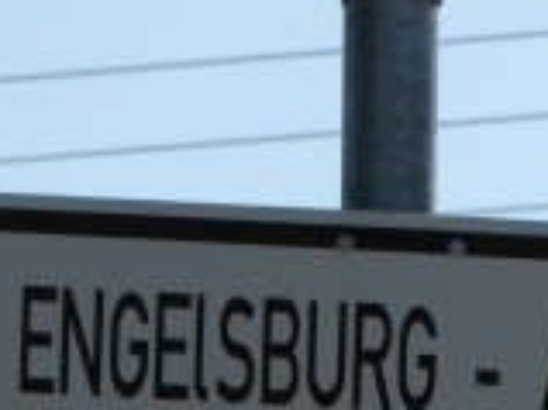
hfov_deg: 2.6
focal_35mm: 751
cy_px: 579
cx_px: 372
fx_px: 11880
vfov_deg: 2.0
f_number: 5.6
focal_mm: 47.5
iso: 80
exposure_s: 1/400
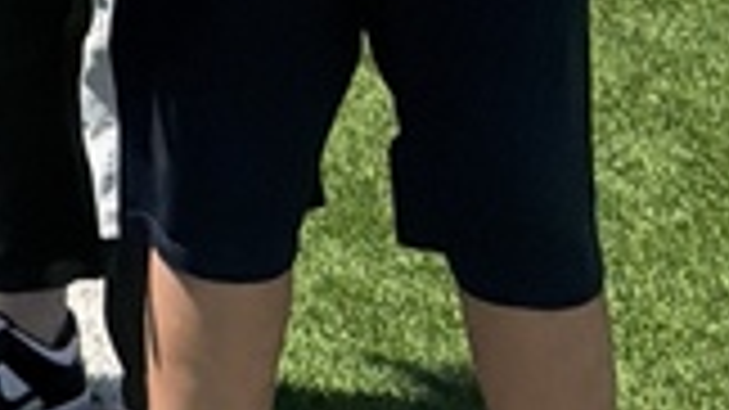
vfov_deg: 6.6
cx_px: -580
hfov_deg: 12.0
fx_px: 3188
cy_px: -883
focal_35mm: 165
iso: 320
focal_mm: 6.76
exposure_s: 1/14286
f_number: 1.78
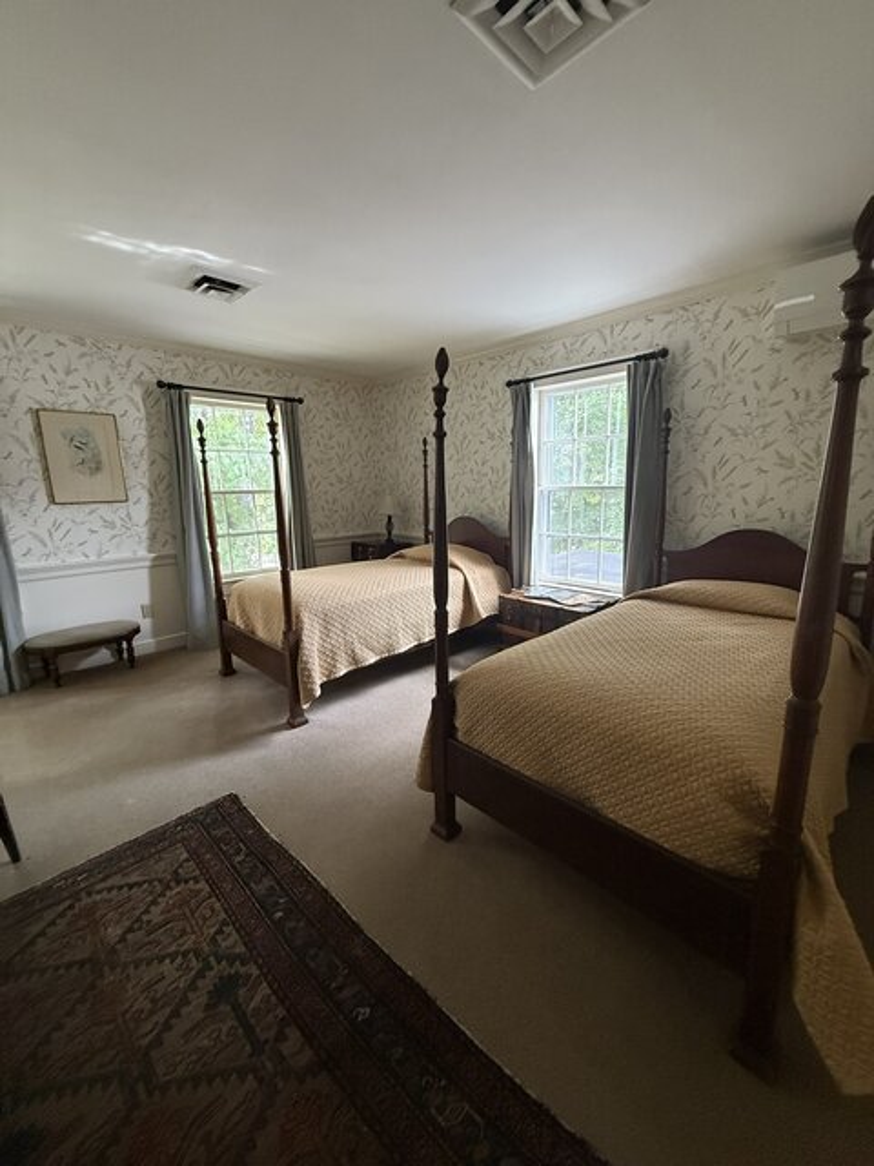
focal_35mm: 14
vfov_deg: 102.1
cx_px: 437
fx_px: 471
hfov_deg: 85.7
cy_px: 583
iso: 320
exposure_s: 1/80
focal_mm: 2.22
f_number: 2.2
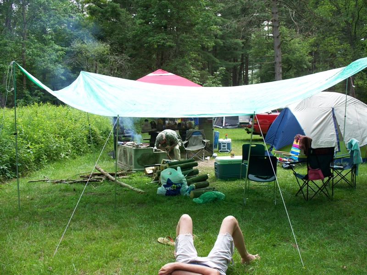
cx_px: 184
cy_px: 138
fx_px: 382
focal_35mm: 36
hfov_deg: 51.4
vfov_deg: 39.7
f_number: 2.8
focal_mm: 7.54
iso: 64
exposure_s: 1/125
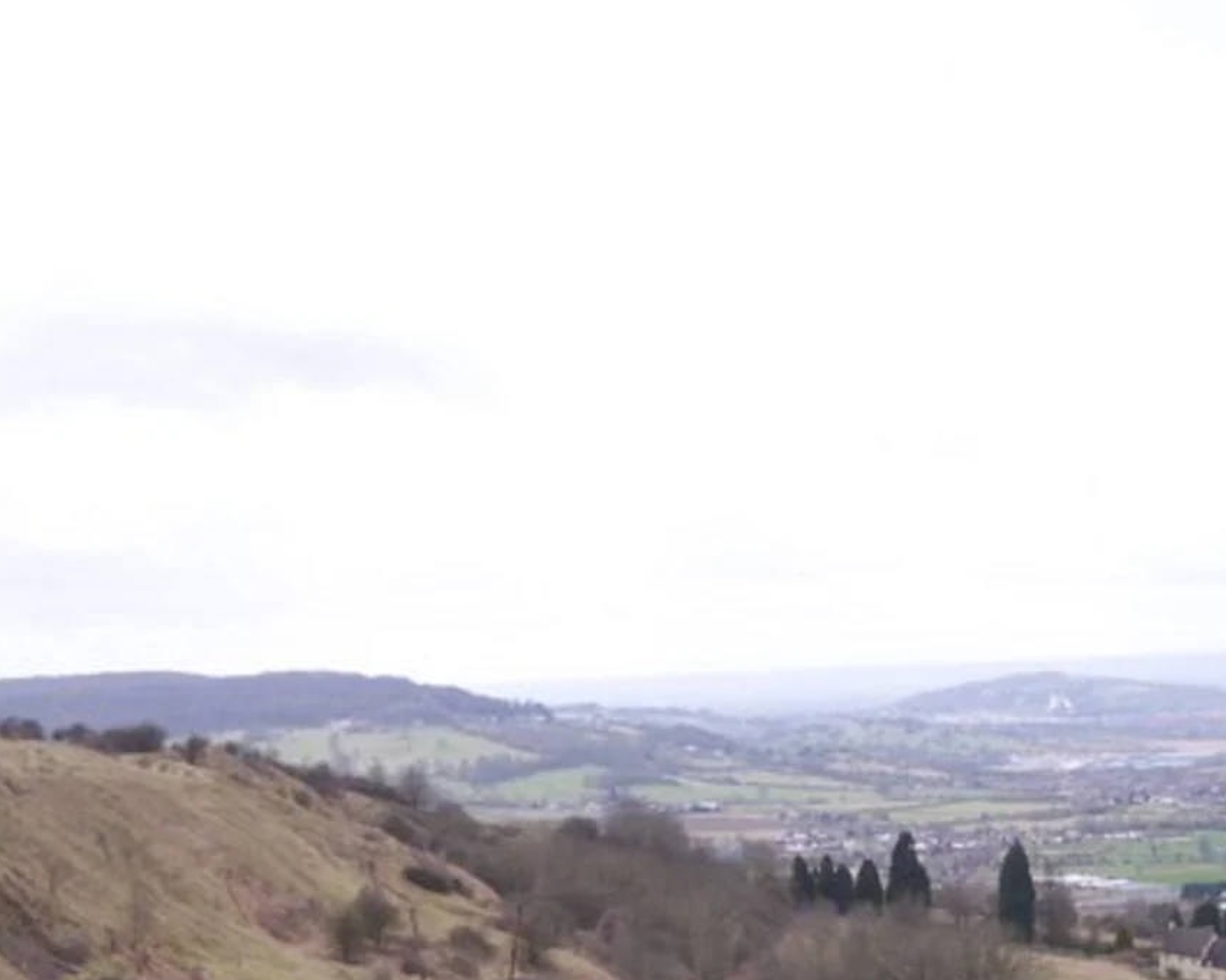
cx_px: 876
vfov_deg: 23.9
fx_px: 2286
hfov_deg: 29.7
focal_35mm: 63
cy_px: 758
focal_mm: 8
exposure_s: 1/700
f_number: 2.8
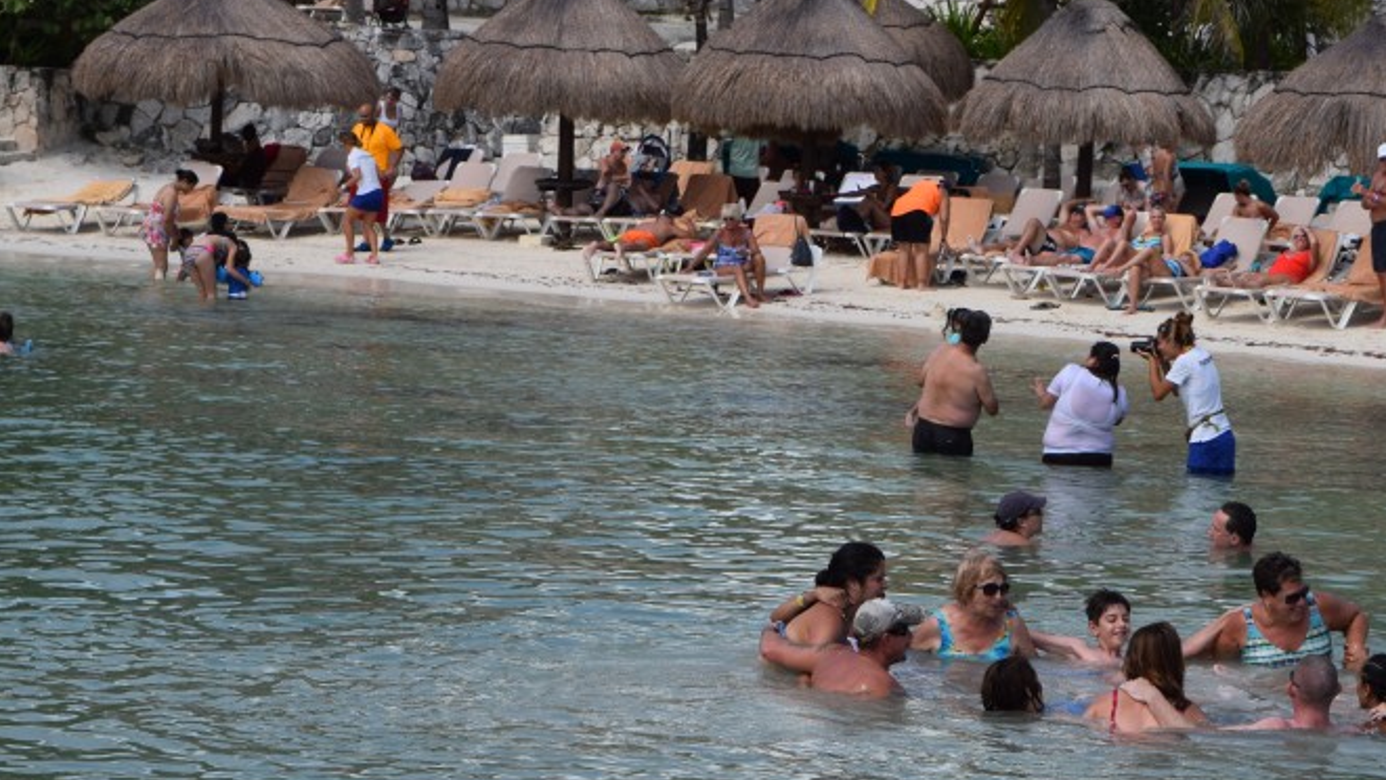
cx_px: 971
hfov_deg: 16.0
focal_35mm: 134
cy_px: 681
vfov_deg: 9.0
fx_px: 4918
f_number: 9
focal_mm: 55
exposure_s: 1/320
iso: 200
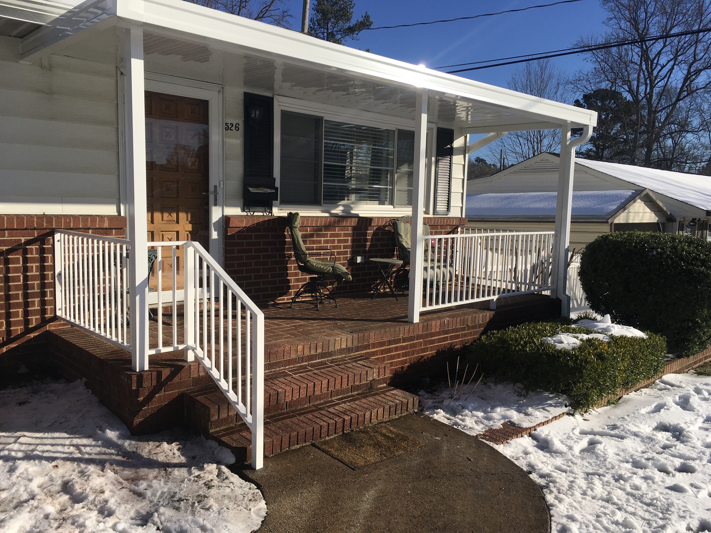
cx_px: 356
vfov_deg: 48.2
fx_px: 596
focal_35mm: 29
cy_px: 266
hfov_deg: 61.7
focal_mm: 4.15
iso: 25
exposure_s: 1/2849
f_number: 2.2
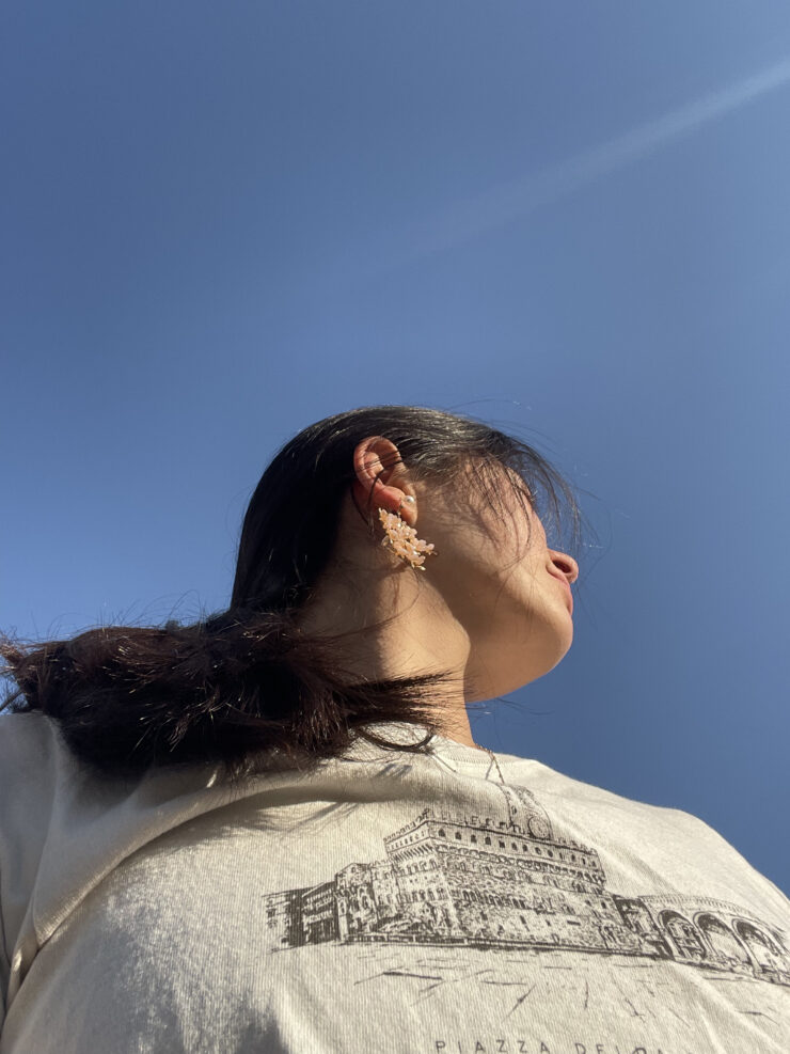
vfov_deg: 60.0
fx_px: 913
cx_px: 395
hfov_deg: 46.8
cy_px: 527
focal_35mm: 30
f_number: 2.2
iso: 25
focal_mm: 2.71
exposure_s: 1/684
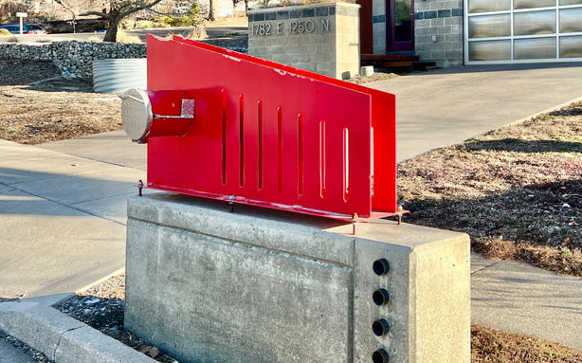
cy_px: 93
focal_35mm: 46
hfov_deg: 43.1
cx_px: 374
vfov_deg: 27.6
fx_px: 729
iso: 50
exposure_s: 1/1280
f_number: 1.5
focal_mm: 5.7
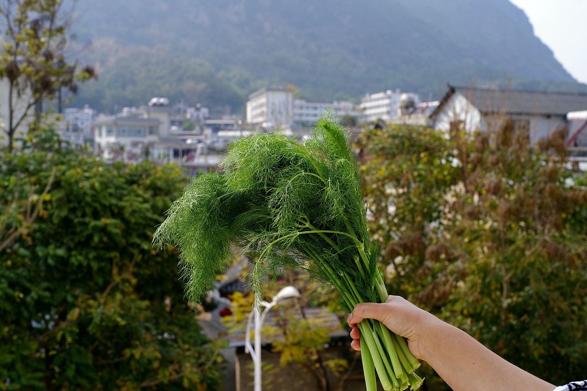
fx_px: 701
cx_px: 294
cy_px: 196
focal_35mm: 43
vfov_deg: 31.2
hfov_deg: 45.4
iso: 100
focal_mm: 43
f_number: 8
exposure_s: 1/100
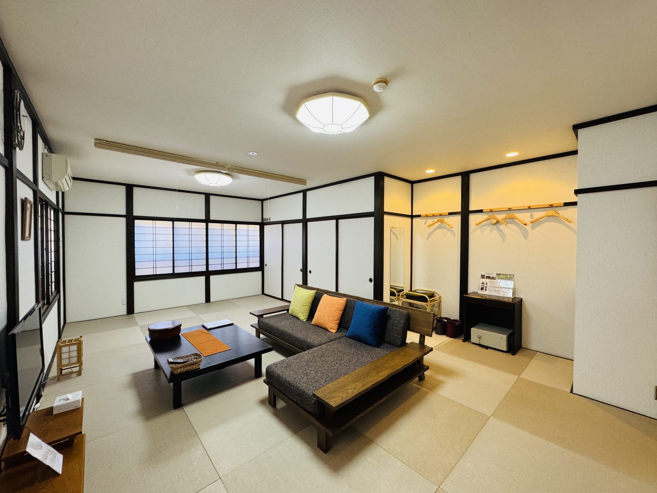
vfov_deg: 85.7
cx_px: 328
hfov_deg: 102.1
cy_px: 246
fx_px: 266
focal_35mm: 14
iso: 250
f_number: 2.2
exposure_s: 1/120
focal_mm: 2.22
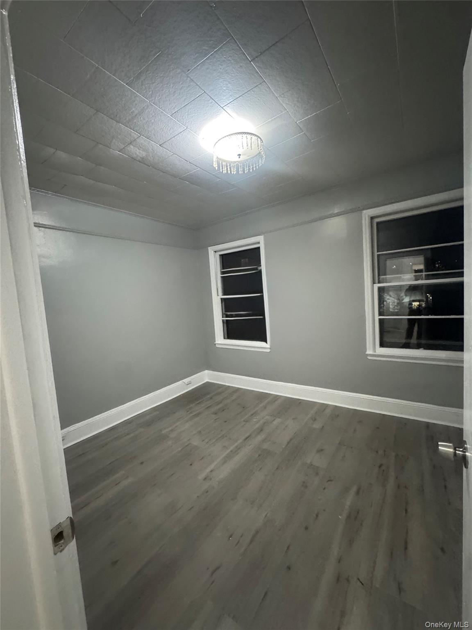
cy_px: 315
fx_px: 255
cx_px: 236
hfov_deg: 85.7
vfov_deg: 102.1
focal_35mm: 14
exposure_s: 1/40
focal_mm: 2.22
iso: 1000
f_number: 2.2
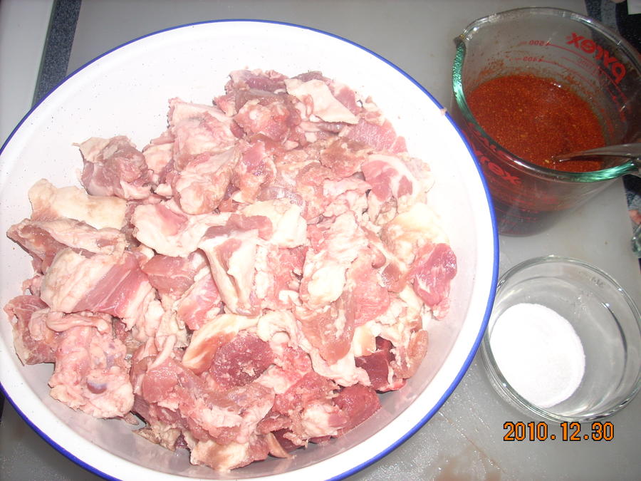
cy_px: 240
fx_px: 685
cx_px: 320
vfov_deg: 38.7
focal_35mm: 37
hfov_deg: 50.1
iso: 64
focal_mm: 6.2
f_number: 2.8
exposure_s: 1/60
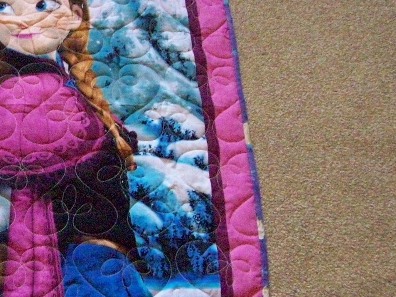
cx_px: -4
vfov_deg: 19.4
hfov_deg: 24.4
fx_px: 869
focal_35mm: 76
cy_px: 140
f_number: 2.7
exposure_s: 1/128
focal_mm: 6
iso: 691
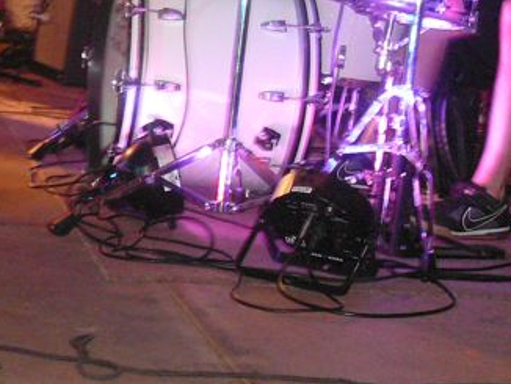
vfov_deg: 14.7
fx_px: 1463
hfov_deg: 19.8
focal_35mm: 99
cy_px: 13
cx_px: 306
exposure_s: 1/30
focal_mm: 6.4
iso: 400
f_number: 3.2
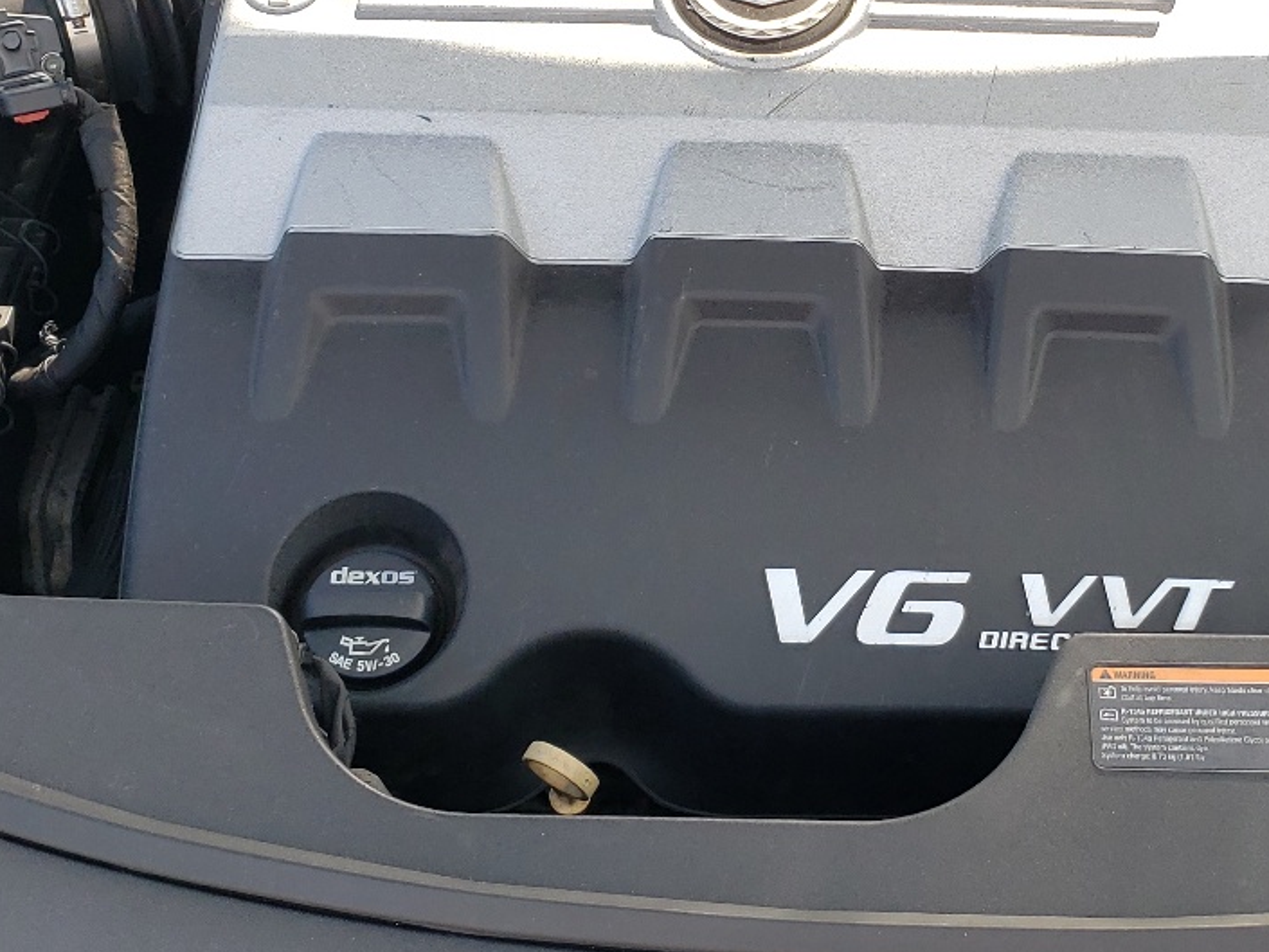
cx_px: 918
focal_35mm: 59
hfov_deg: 32.2
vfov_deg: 24.7
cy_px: 347
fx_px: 2163
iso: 50
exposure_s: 1/769
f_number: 1.5
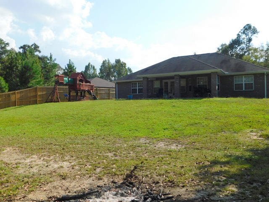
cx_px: 134
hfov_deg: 60.0
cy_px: 101
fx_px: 233
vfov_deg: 46.8
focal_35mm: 30
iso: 125
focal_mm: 5.3
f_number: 6.4
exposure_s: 1/400
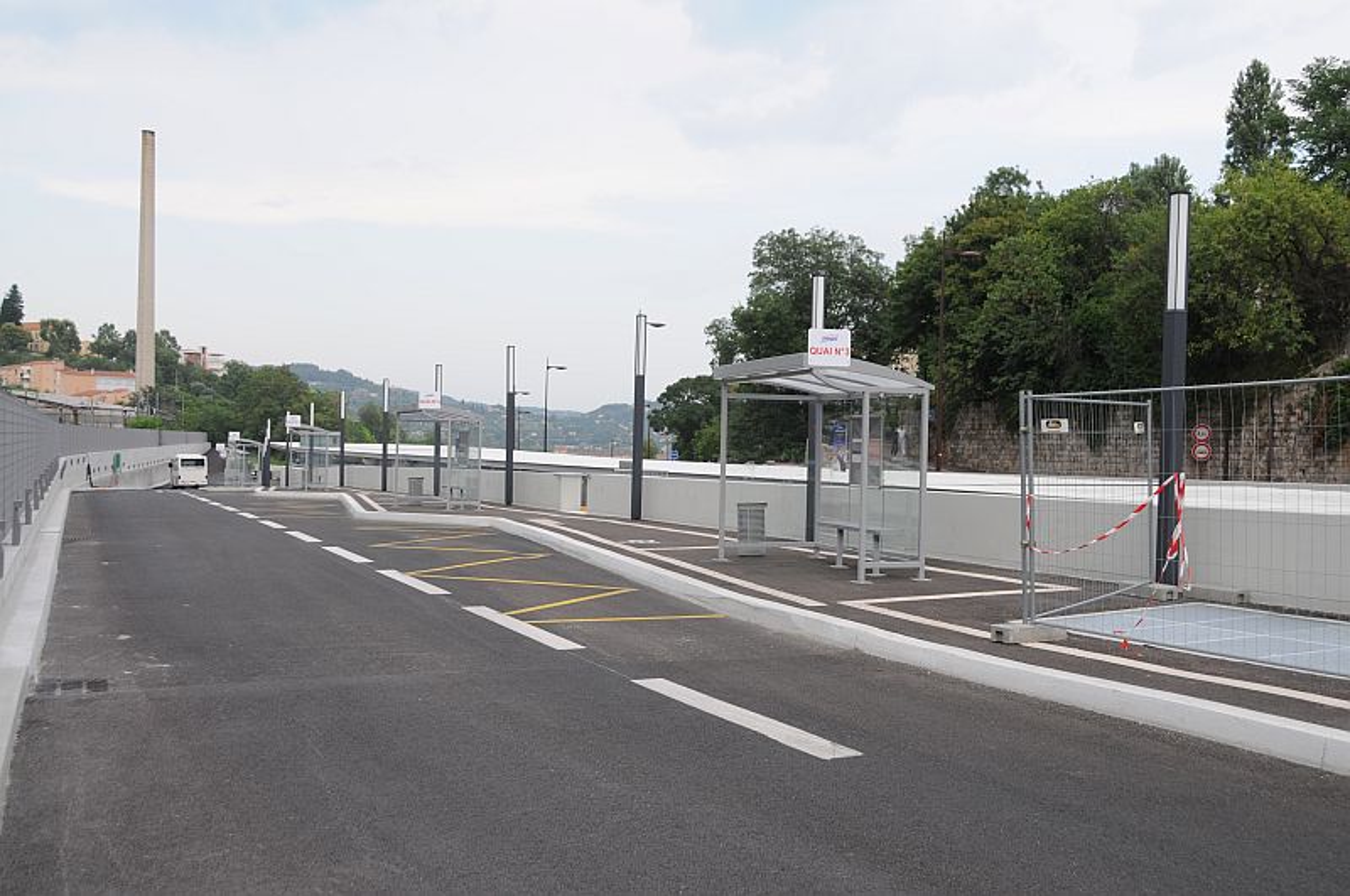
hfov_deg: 53.2
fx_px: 1348
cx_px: 675
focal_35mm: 36
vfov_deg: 36.8
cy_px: 448
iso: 200
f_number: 6.3
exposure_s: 1/160
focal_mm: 24
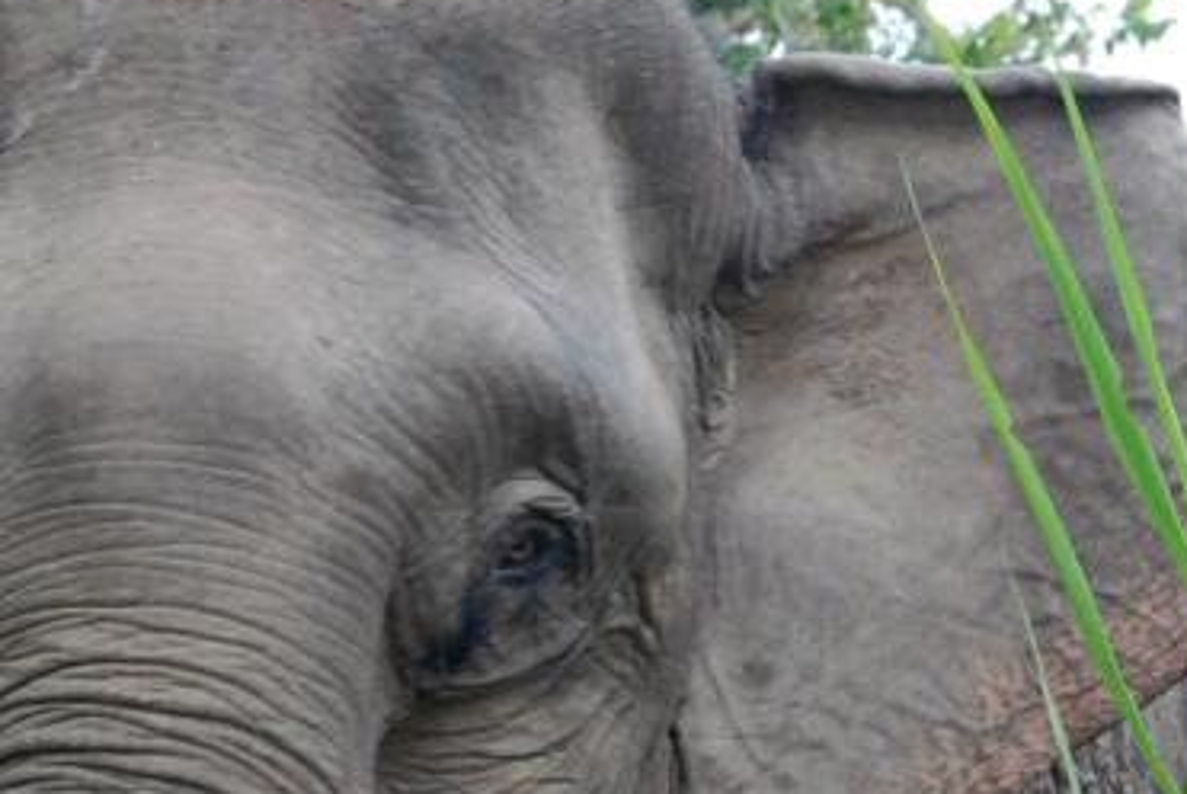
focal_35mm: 194
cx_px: 525
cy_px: 767
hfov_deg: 10.6
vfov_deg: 7.1
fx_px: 6401
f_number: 7.1
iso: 1400
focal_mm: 48
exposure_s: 1/80
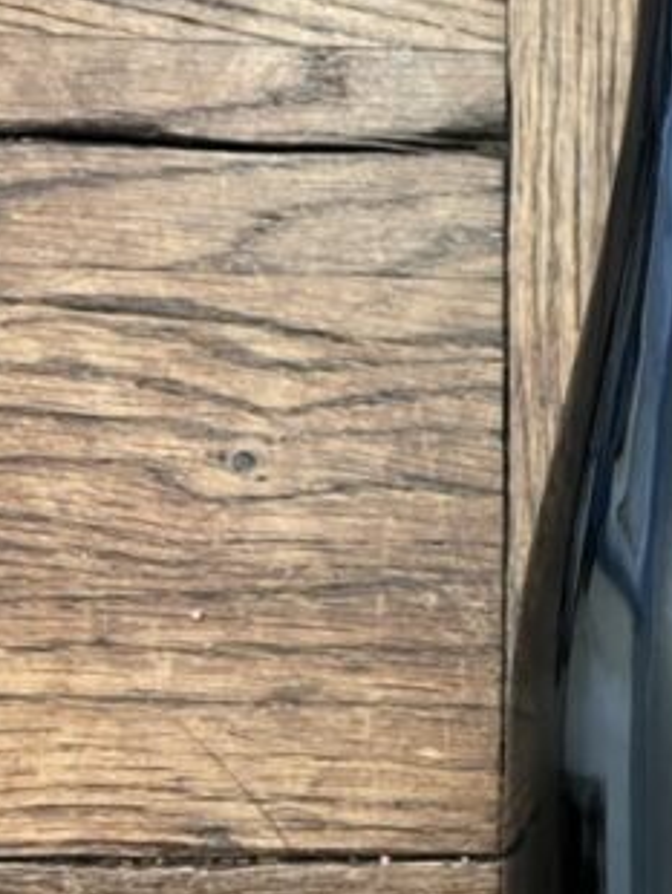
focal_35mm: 67
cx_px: 750
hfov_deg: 20.8
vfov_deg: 28.6
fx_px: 1732
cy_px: 634
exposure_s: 1/25
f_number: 1.6
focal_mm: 5.1
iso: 800
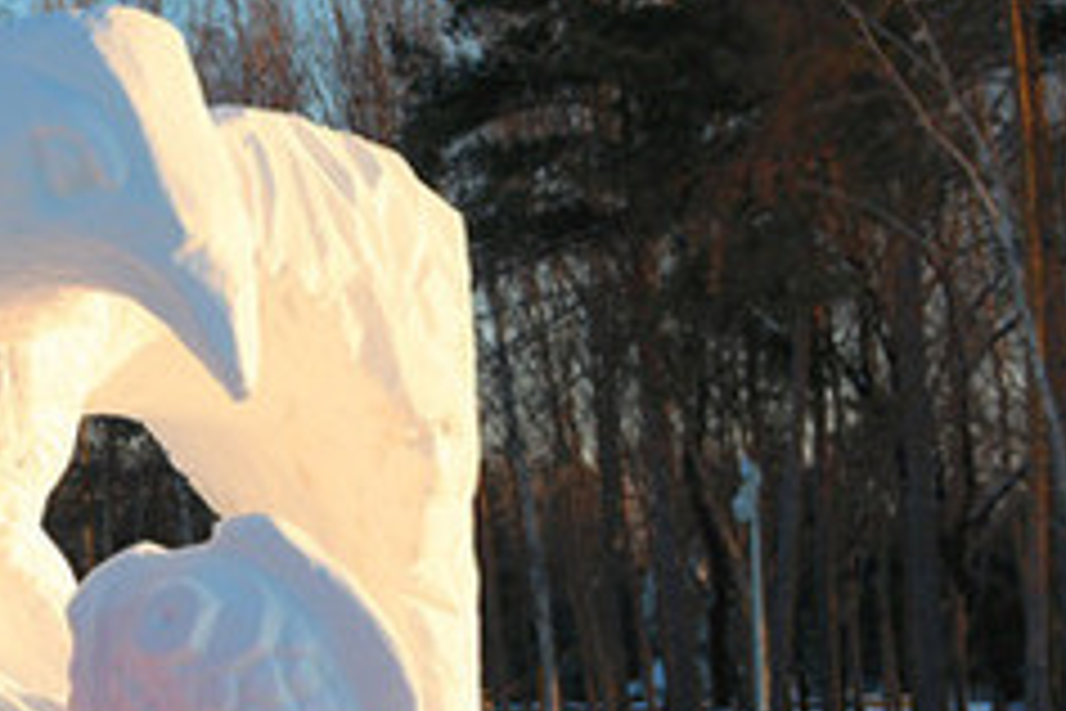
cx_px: -236
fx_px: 3168
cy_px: 614
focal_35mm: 107
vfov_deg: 12.7
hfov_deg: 18.1
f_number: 5.6
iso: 100
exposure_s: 1/200
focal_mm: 28
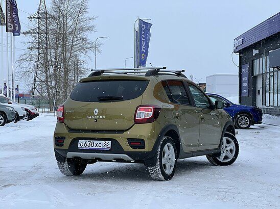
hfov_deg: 25.4
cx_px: 140
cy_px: 104
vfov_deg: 19.1
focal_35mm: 77
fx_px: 622
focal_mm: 9
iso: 32
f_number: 2.8
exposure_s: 1/121
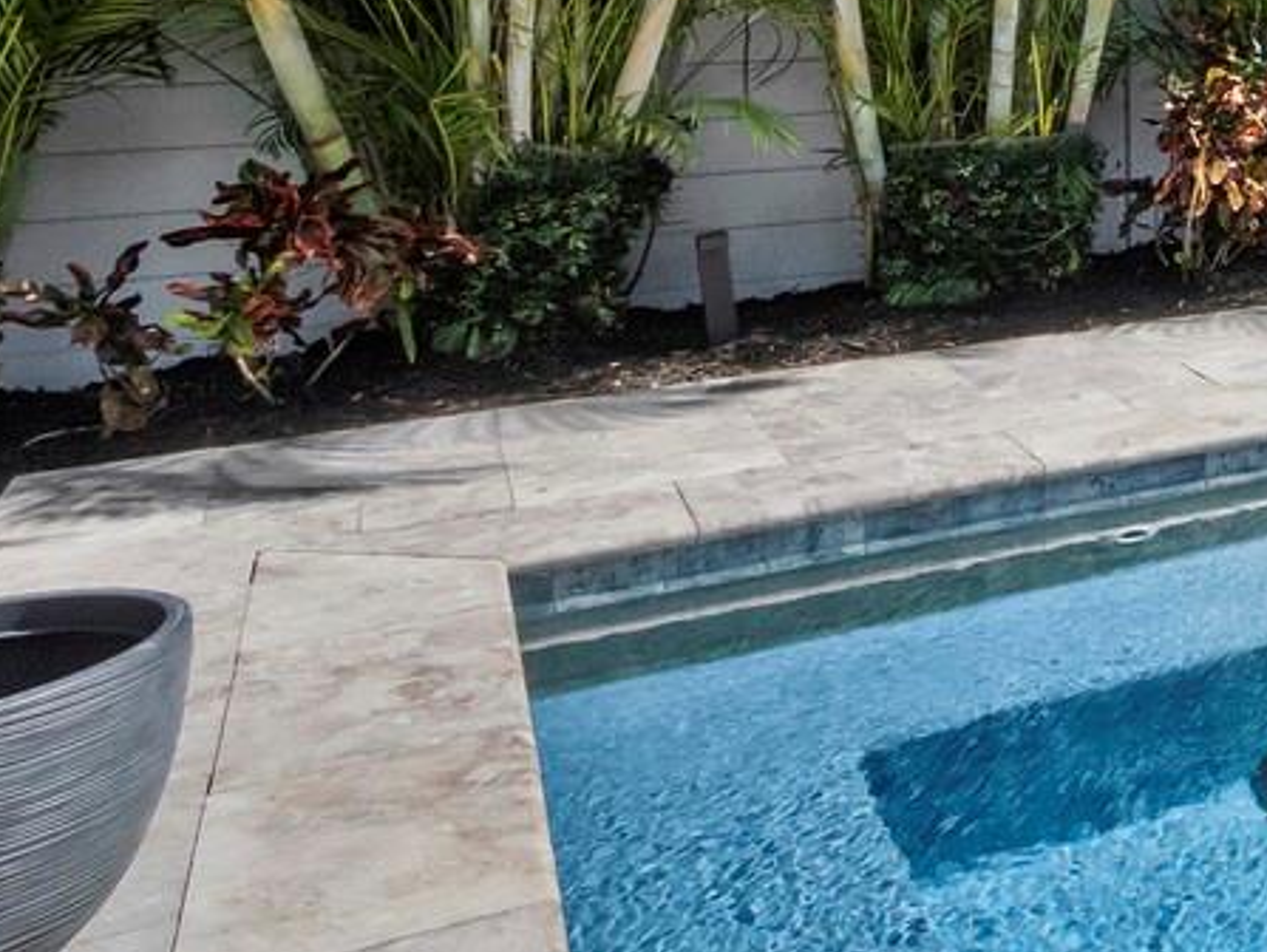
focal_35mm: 50
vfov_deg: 26.7
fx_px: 1832
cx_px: 1882
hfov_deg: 27.2
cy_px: -113
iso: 320
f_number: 11
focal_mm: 7
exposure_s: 1/250
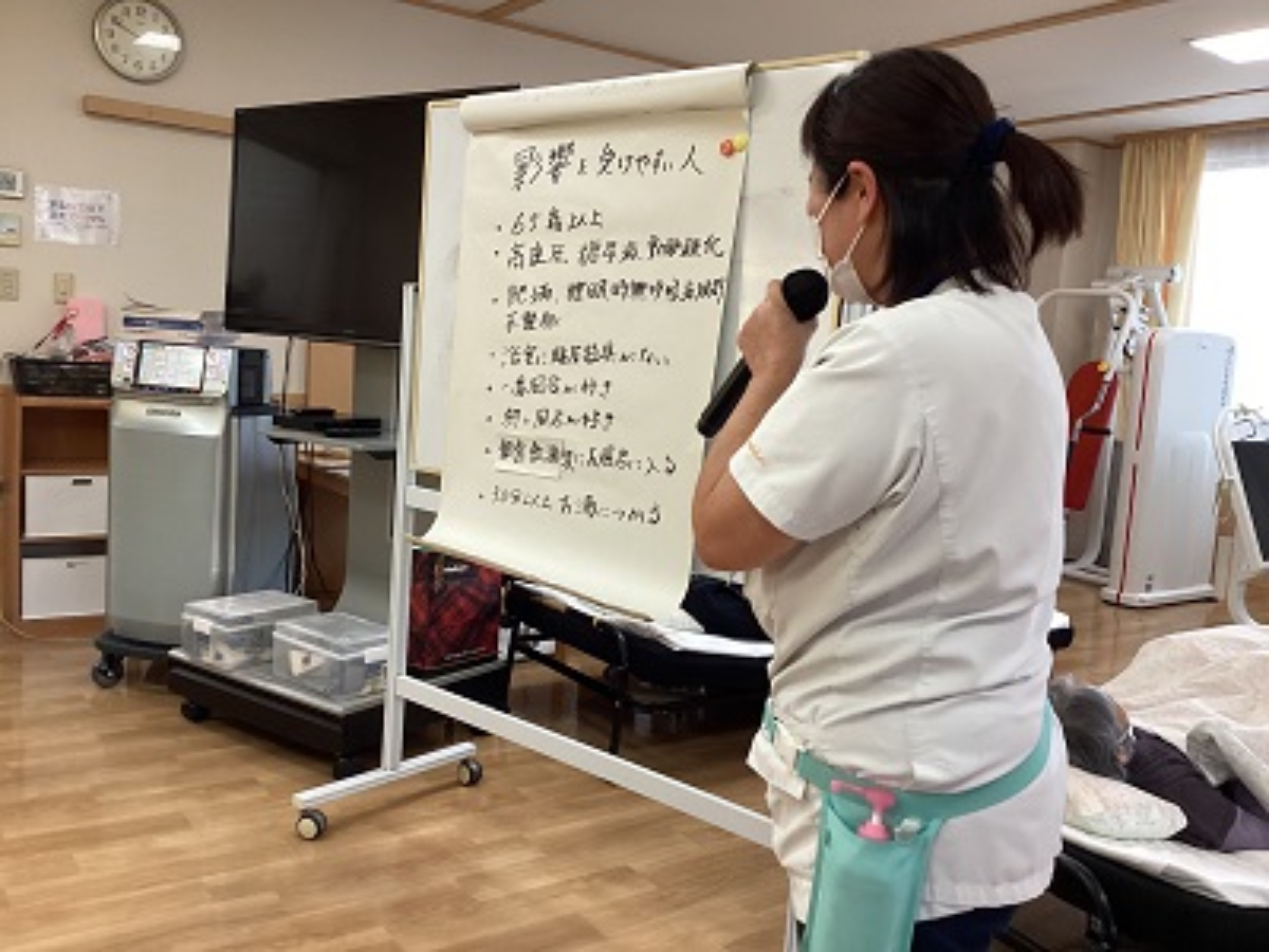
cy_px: 476
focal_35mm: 31
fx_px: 1136
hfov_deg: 58.4
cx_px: 634
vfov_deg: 45.4
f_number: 2.4
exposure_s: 1/50
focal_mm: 3.3
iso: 125
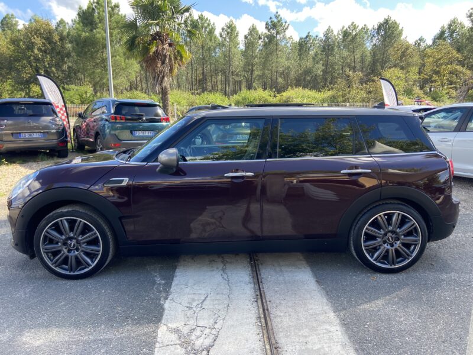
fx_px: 355
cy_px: 178
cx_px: 236
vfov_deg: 53.1
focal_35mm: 26
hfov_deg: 67.3
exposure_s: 1/345
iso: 32
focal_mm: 4.25
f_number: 1.8
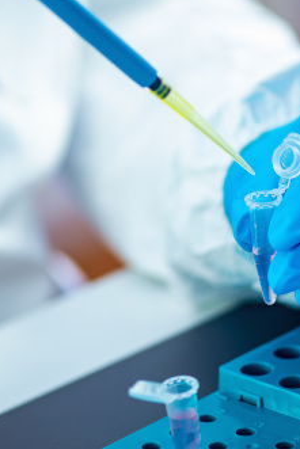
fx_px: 2672
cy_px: 103
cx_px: 83
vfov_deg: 9.6
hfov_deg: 6.4
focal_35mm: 214
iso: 100
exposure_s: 1/160
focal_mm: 105
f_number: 3.2
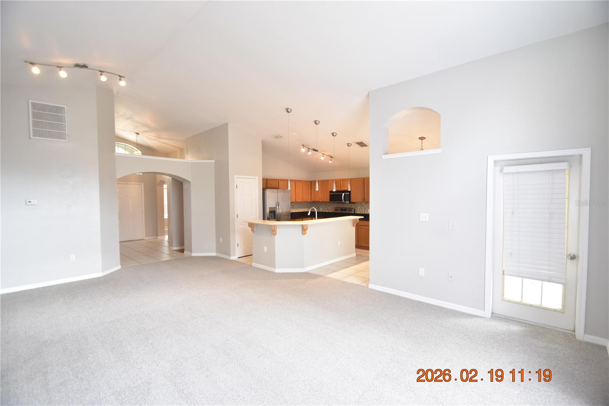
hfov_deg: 100.4
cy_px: 203
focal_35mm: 15
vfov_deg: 77.3
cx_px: 304
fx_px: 254
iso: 800
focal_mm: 10
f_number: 3.5
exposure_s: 1/60
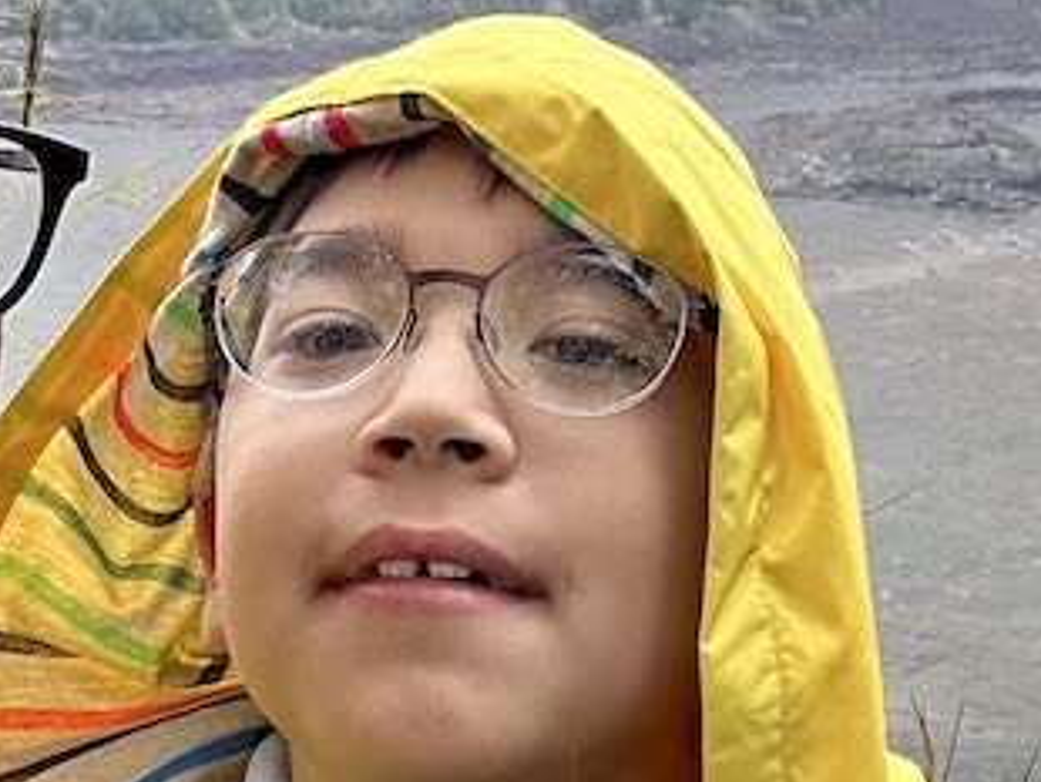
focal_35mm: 89
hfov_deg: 22.0
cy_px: 477
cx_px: 534
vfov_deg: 16.6
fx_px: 2679
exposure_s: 1/138
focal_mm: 2.69
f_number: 1.9
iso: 40
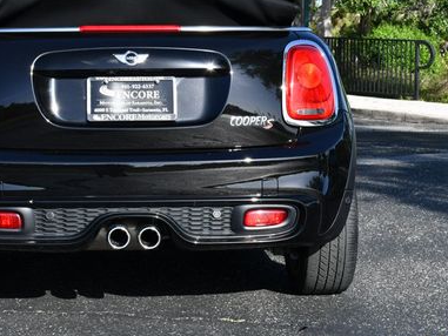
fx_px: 1256
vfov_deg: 15.2
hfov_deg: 20.1
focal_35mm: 97
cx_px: 109
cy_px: 89
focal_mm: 30
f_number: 8
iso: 180
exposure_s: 1/250
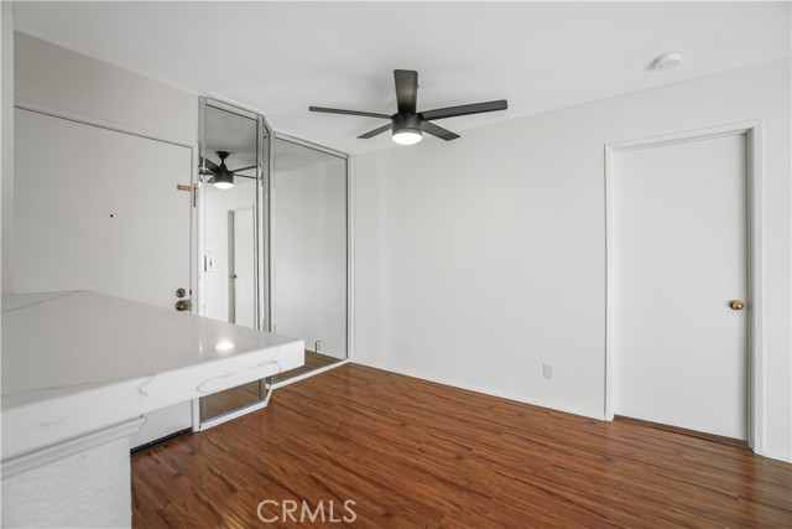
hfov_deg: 100.4
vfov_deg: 77.4
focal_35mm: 15
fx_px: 330
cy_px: 264
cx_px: 396
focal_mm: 10
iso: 100
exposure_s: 1/40
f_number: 5.6
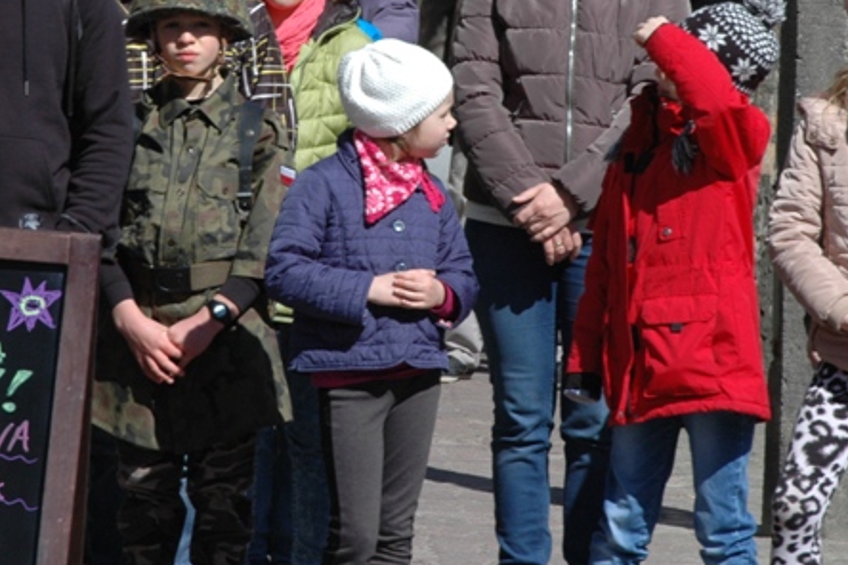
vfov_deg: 2.5
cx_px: 321
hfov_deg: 3.8
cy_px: 136
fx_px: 12719
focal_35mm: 540
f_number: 16
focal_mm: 200
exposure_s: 1/320
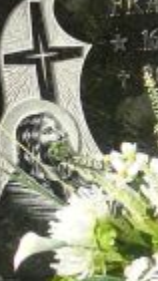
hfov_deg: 7.0
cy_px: 399
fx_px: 1293
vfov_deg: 11.9
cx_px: 136
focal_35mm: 174
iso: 80
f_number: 2.8
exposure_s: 1/500
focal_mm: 5.2
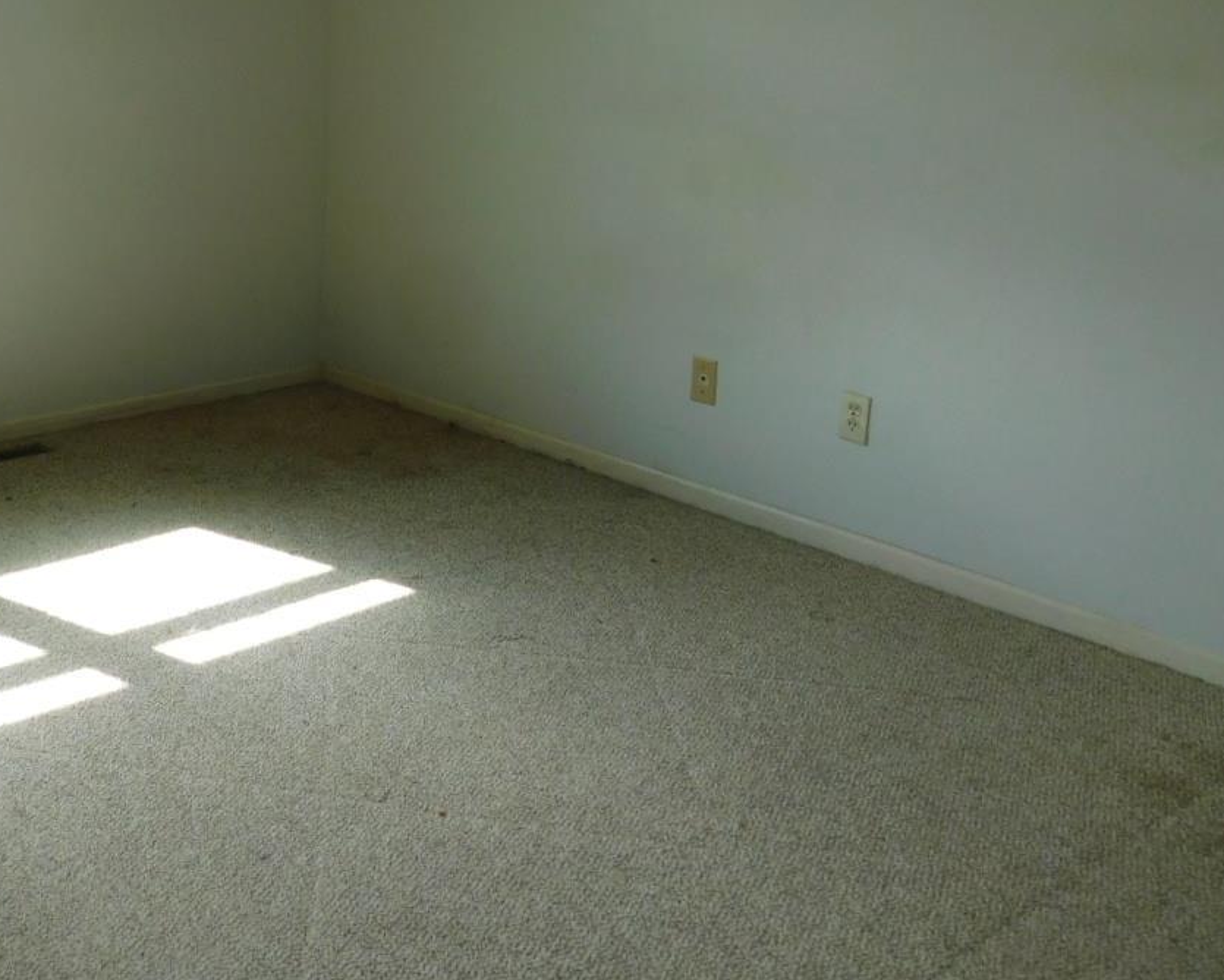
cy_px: 103
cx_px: 120
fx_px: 1558
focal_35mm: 43
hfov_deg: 39.7
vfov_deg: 33.1
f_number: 3
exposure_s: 1/100
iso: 125
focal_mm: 4
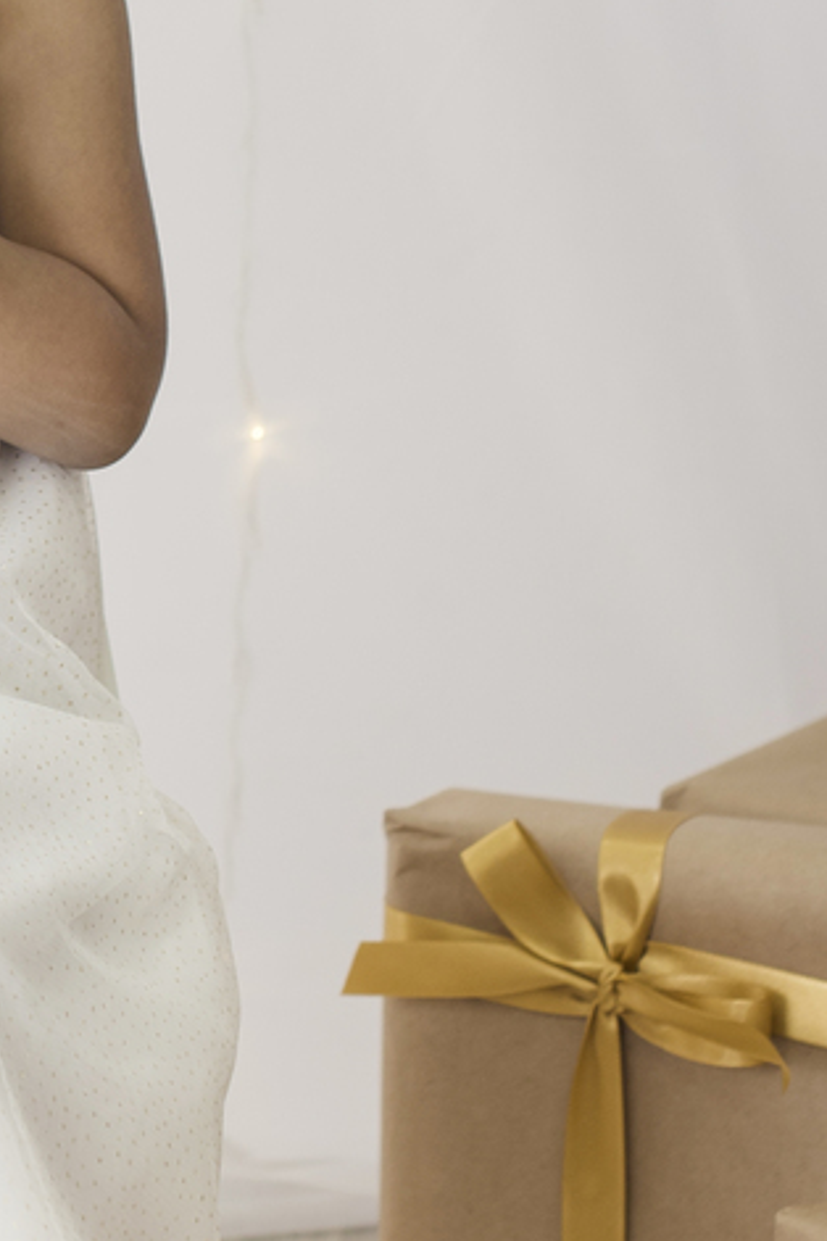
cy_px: 137
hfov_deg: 7.1
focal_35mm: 191
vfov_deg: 10.7
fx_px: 6581
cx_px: -327
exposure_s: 1/200
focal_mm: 50
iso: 200
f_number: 2.8
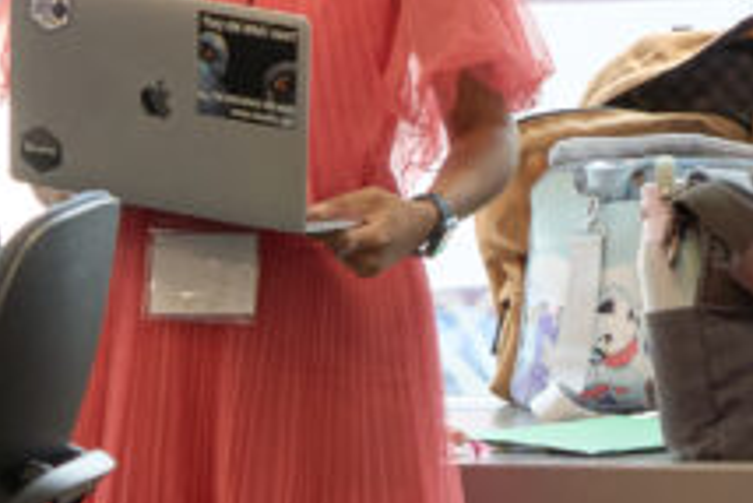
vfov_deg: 3.7
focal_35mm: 373
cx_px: 841
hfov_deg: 5.5
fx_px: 7807
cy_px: 325
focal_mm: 78
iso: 1250
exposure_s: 1/80
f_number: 7.1
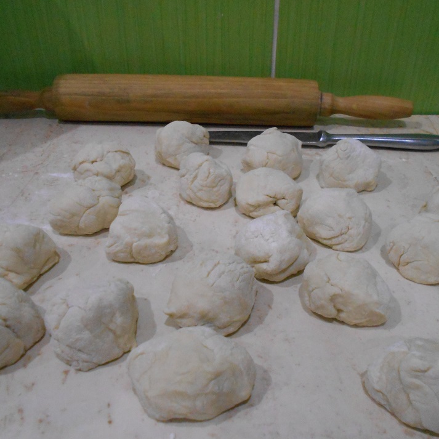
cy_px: 227
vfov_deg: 49.7
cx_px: 246
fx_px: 473
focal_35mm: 33
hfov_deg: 49.6
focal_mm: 4.6
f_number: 3.2
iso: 800
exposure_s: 1/40
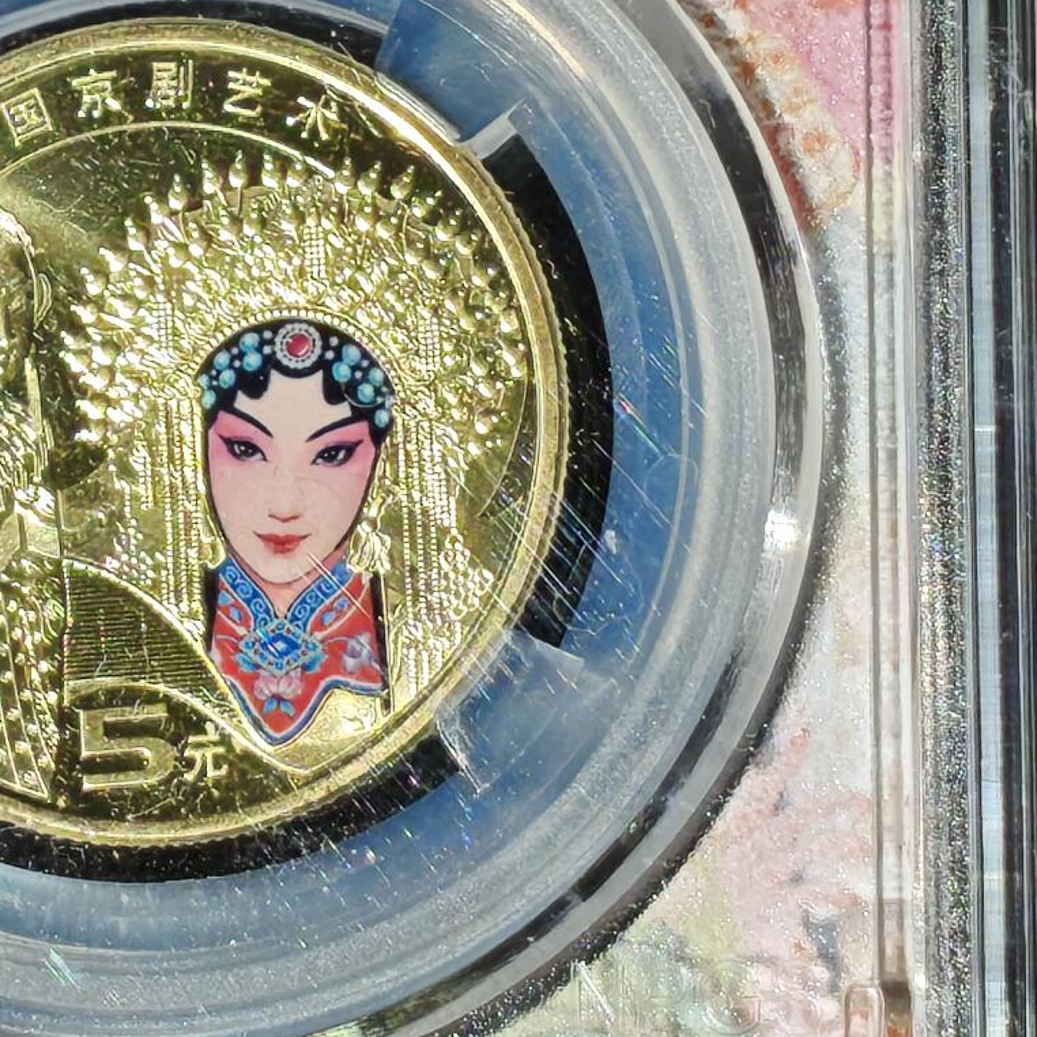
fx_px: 7219
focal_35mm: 213
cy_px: 157
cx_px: 158
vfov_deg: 8.2
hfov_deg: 8.2
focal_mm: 4.94
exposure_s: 1/3826
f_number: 1.5
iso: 50
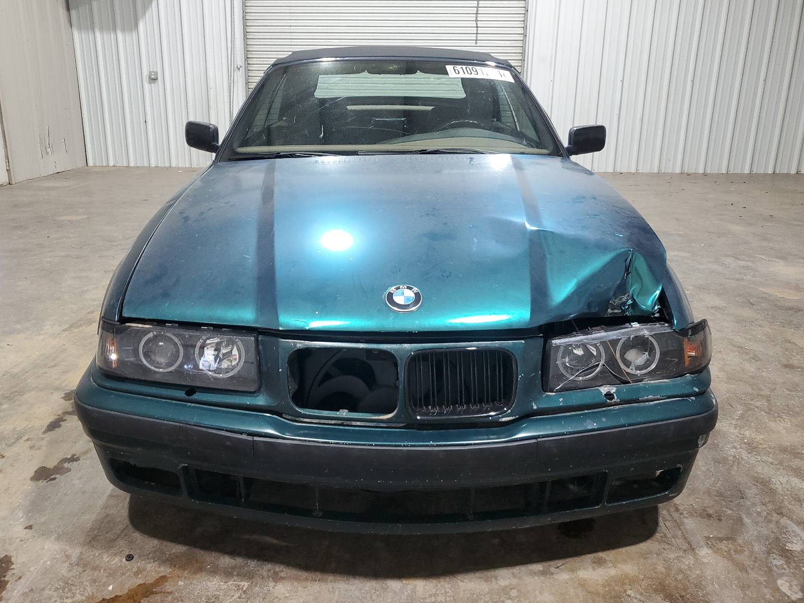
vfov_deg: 51.4
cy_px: 292
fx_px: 627
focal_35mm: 27
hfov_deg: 65.3
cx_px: 392
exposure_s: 1/60.2
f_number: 1.5
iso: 109
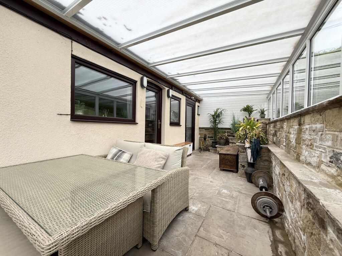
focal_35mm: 14
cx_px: 171
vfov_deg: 85.7
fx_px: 138
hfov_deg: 102.1
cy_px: 128
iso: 50
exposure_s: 1/338
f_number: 2.2
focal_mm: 2.22
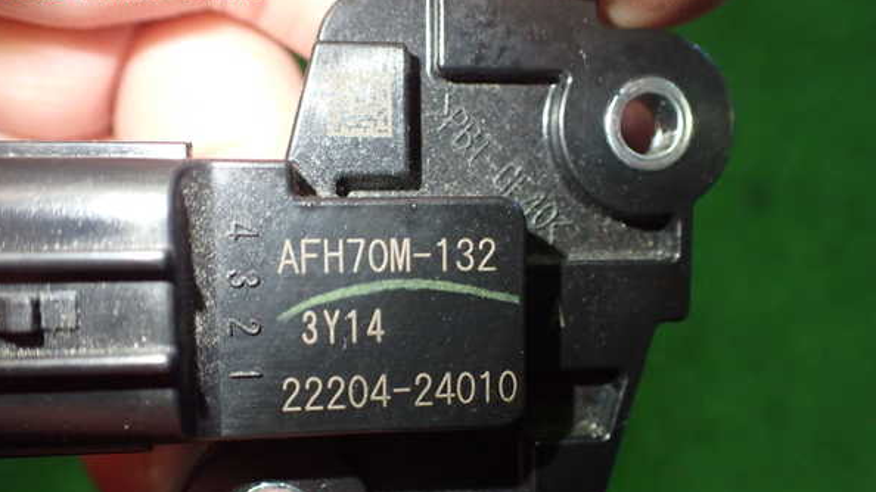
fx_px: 766
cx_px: 435
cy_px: 302
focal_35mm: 33
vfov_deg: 35.5
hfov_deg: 59.5
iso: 640
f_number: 2.3
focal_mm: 5.4
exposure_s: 1/125
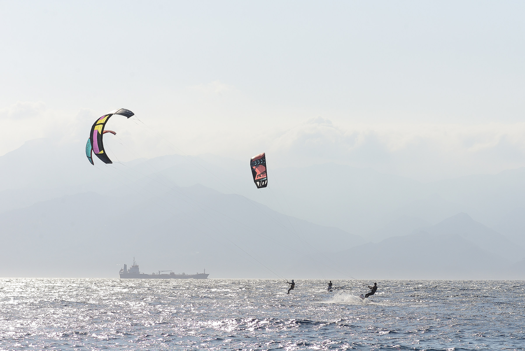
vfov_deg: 8.3
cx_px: 262
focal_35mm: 165
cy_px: 176
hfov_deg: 12.5
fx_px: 2407
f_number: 8
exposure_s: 1/2500
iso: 400
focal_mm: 165
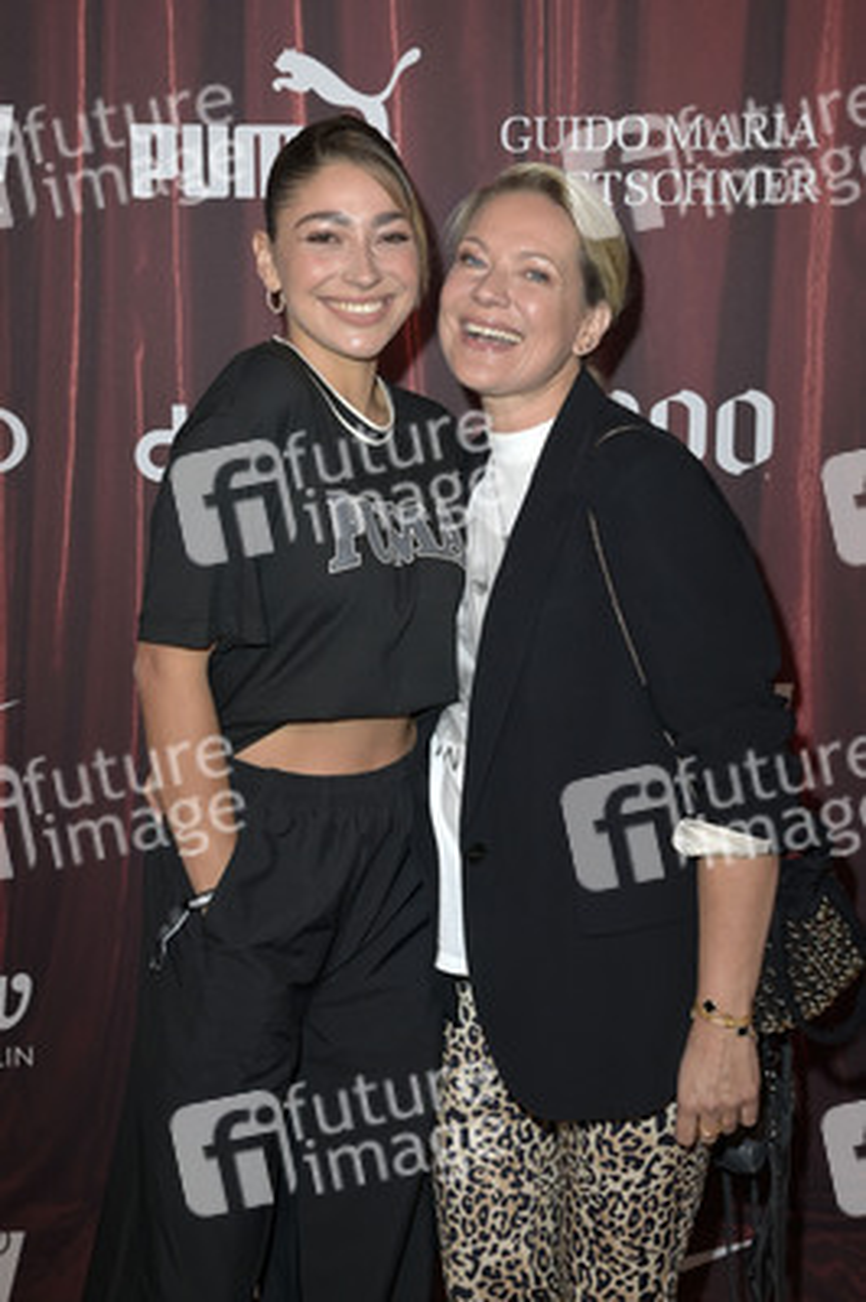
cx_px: 433
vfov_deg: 41.1
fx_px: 1735
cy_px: 651
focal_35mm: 48
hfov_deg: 28.0
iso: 800
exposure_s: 1/250
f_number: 5.6
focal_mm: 48
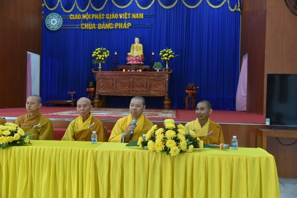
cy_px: 99
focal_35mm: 35
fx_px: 289
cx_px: 148
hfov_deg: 54.4
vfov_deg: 37.9
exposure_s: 1/60
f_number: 4
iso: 720
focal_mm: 35
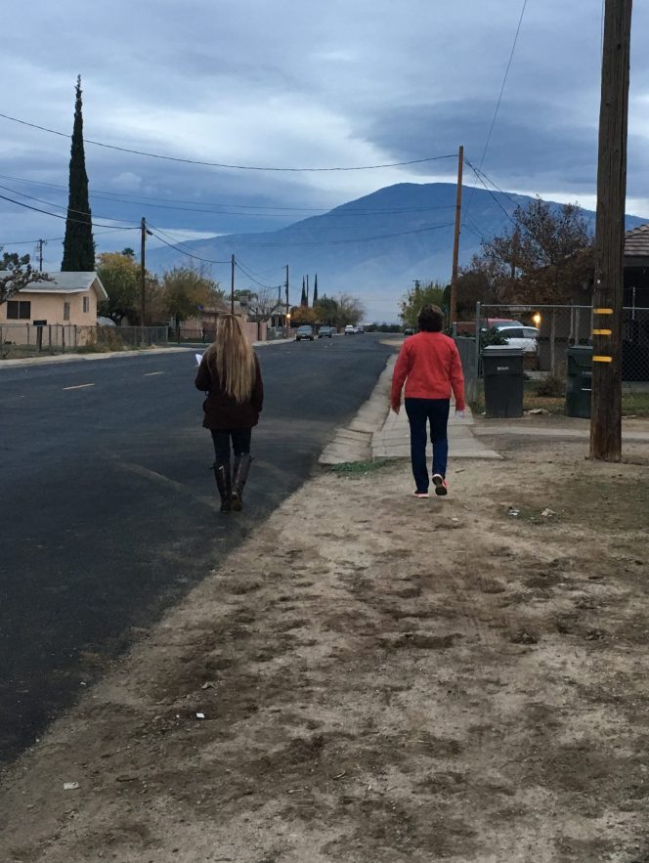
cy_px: 432
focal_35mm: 29
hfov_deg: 48.3
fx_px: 724
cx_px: 324
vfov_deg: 61.6
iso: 80
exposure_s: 1/30
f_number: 2.2
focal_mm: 4.15
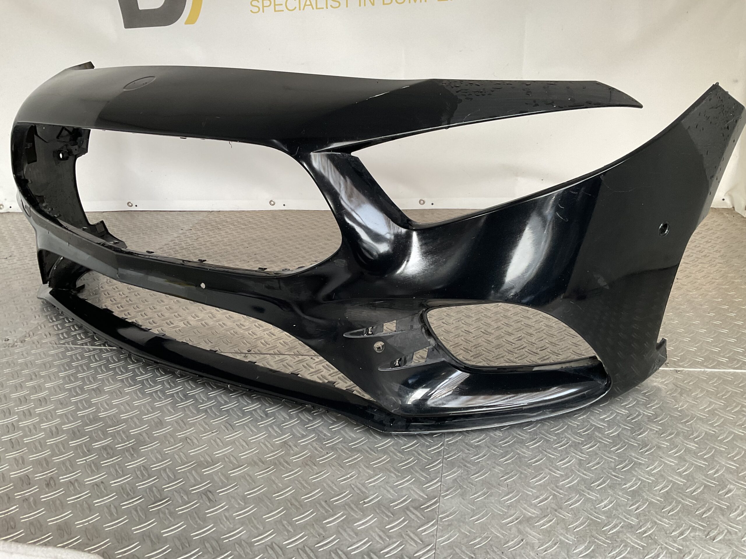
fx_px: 625
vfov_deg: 48.2
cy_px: 280
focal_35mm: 29
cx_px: 373
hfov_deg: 61.7
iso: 64
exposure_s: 1/100
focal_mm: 3
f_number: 1.8
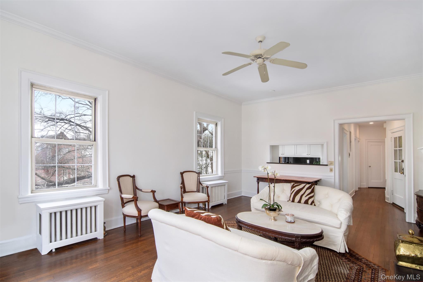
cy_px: 141
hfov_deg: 95.0
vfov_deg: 72.0
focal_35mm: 16
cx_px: 212
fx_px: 194
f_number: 11
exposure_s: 1/50
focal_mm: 11
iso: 640
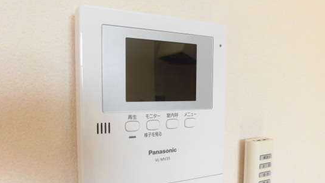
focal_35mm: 31
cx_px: 152
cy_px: 121
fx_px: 267
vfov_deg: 37.4
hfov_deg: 62.6
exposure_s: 1/100
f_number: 3.1
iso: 125
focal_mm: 4.3
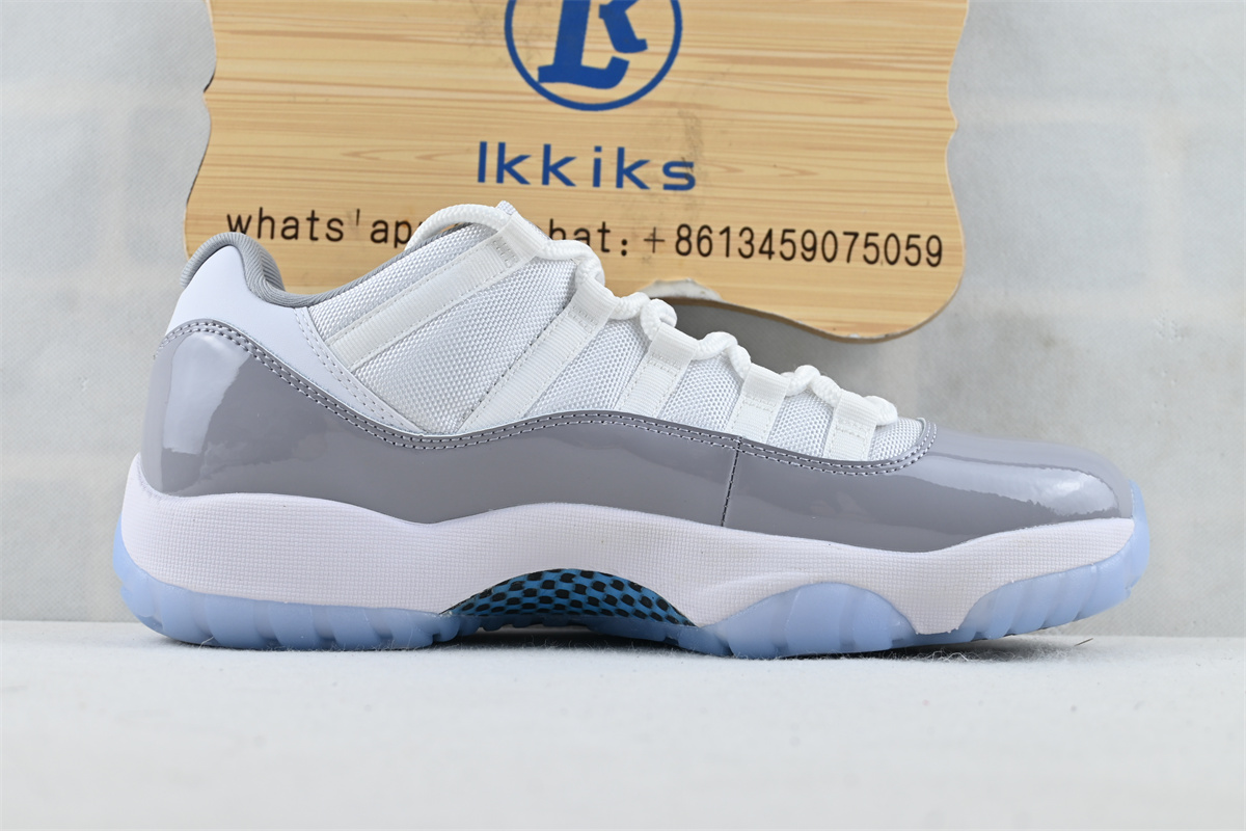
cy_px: 416
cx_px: 623
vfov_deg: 28.5
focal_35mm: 47
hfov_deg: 41.7
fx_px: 1635
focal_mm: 31.5
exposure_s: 1/50
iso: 100
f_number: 5
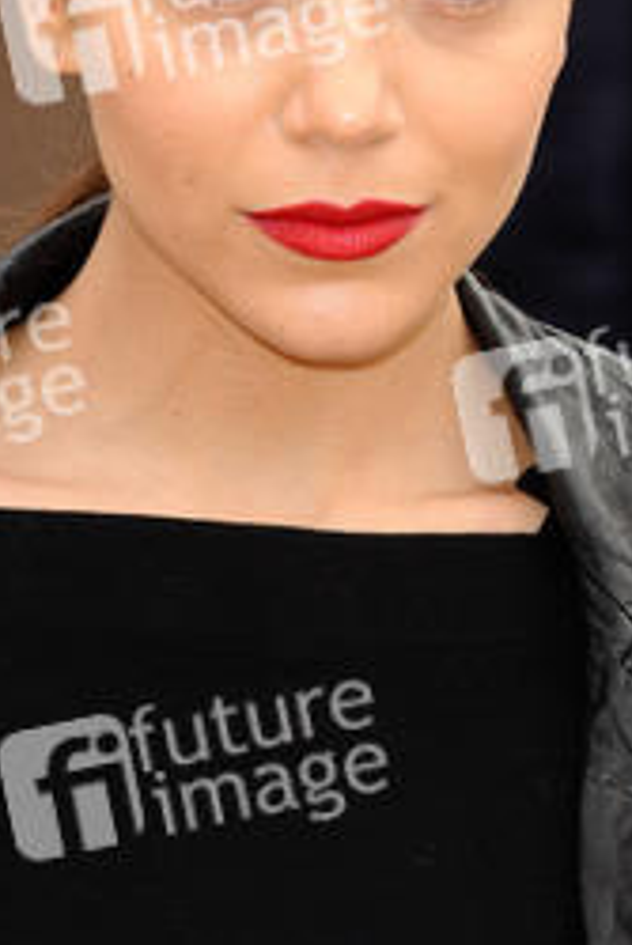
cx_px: 305
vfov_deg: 4.9
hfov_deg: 3.3
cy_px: 204
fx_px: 11065
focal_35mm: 421
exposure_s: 1/250
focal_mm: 175
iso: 320
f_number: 6.3
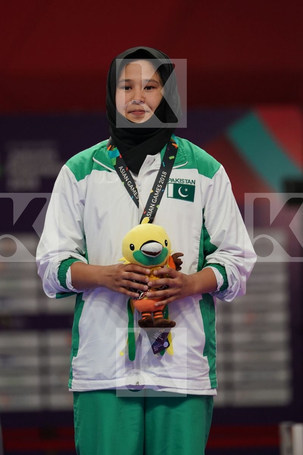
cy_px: 228
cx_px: 152
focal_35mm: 420
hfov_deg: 3.3
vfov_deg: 4.9
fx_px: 5302
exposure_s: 1/500
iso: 1600
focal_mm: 280
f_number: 4
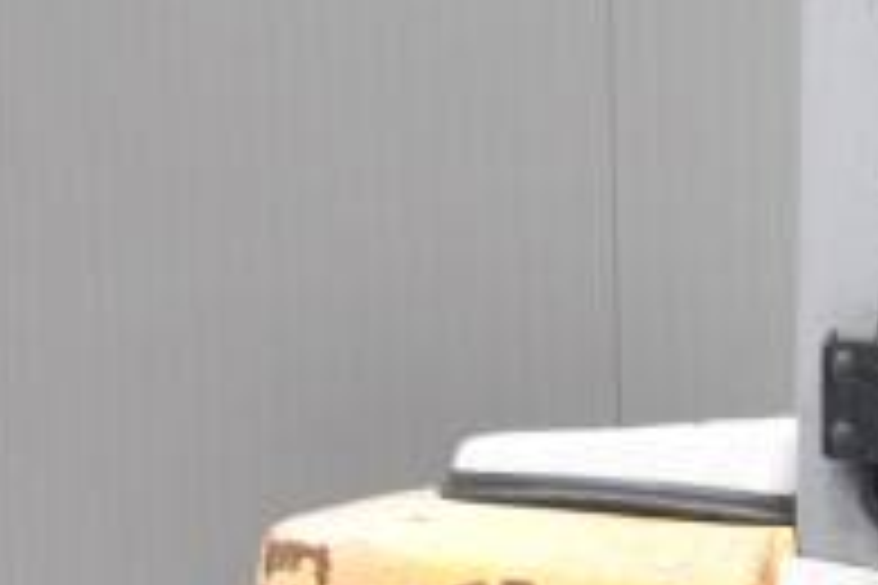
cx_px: 2026
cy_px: 454
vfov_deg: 6.2
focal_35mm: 222
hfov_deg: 8.5
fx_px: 5414
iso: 1600
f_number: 5
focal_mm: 24
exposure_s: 1/30
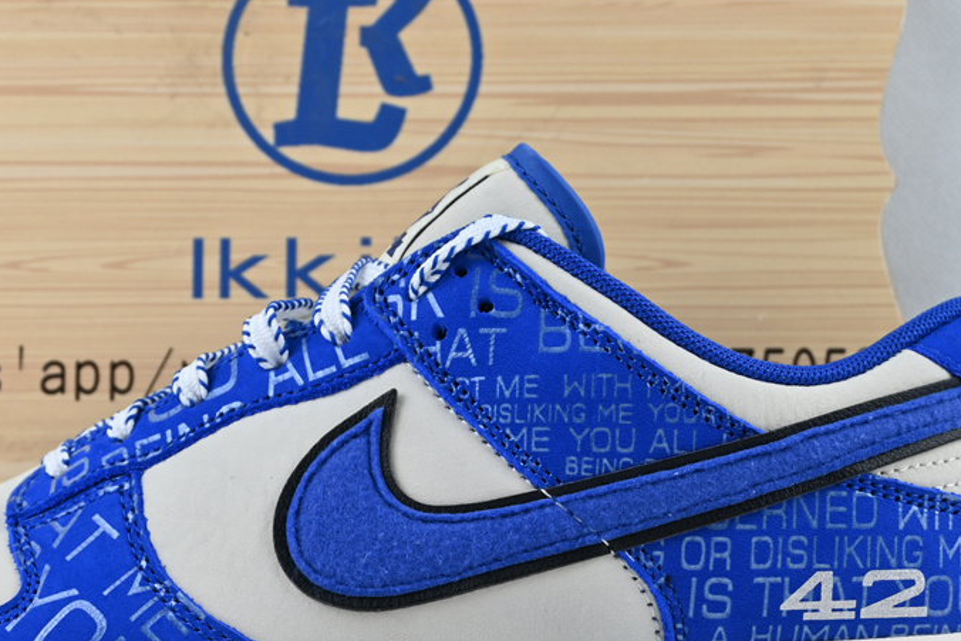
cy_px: 529
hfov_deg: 23.1
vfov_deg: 15.4
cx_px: 355
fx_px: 2346
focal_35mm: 88
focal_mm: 33
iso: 100
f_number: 5
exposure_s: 1/60
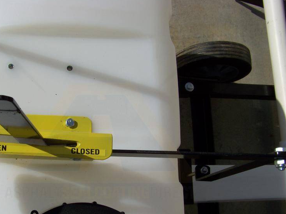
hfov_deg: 37.8
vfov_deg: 28.9
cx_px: 100
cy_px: 147
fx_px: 413
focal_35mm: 50
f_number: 5.6
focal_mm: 5.85
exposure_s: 1/800
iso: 68
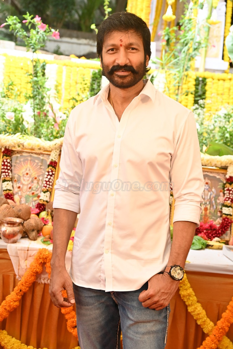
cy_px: 174
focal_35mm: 55
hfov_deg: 24.6
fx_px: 535
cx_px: 116
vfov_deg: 36.3
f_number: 5
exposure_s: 1/125
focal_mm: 55
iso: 800
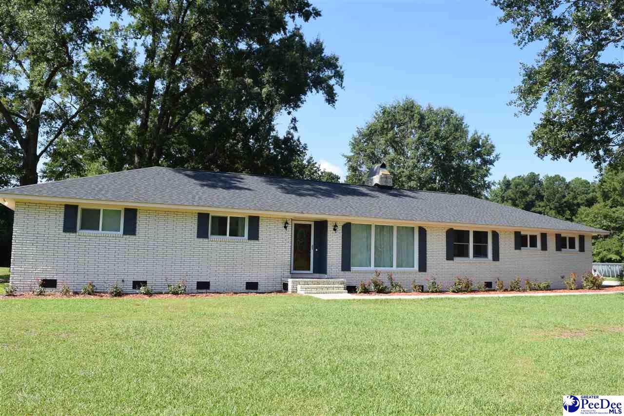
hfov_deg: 67.4
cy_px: 208
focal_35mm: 27
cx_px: 312
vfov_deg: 47.9
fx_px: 468
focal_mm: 18
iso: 250
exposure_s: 1/250
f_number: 8
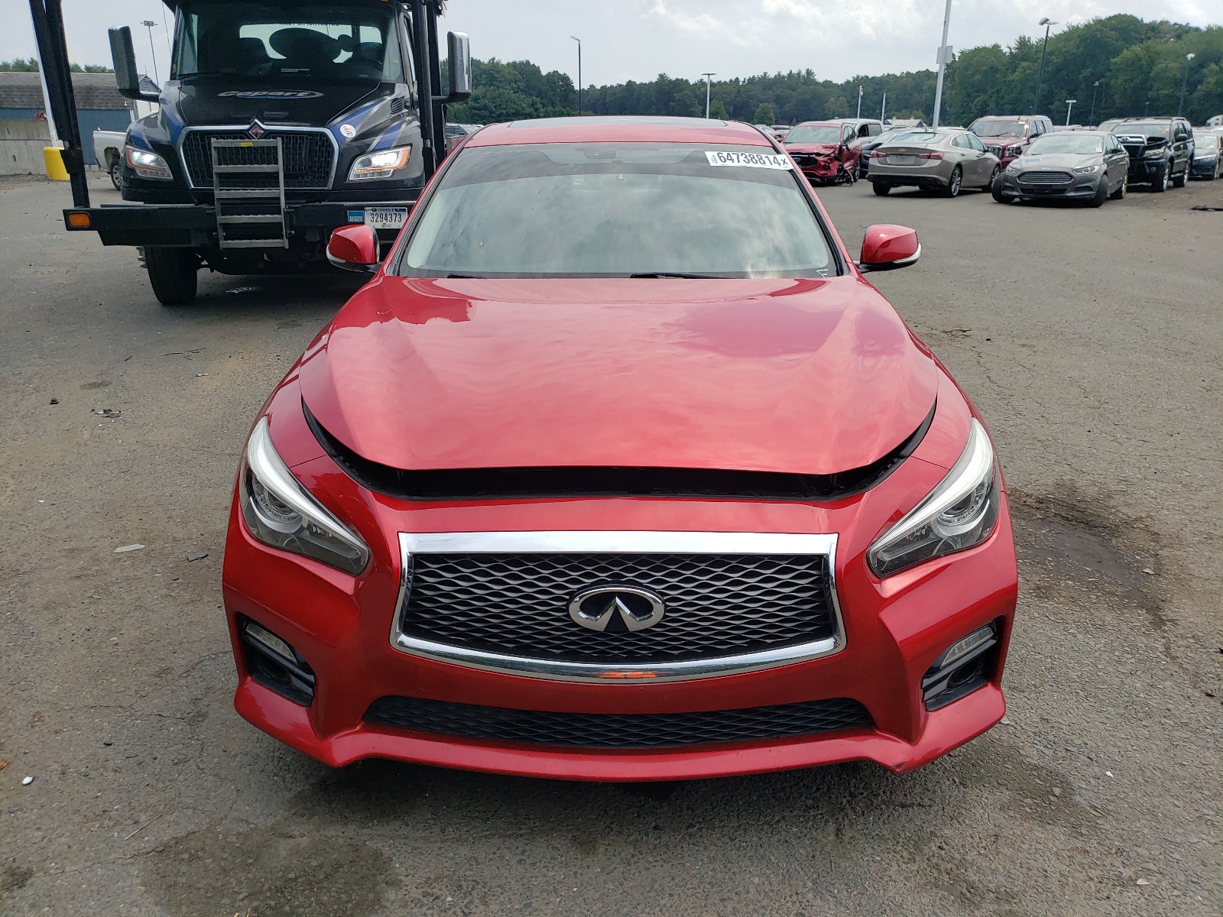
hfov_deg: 67.3
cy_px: 458
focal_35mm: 26
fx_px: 919
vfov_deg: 53.1
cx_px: 612
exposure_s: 1/3333
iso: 50
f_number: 1.5
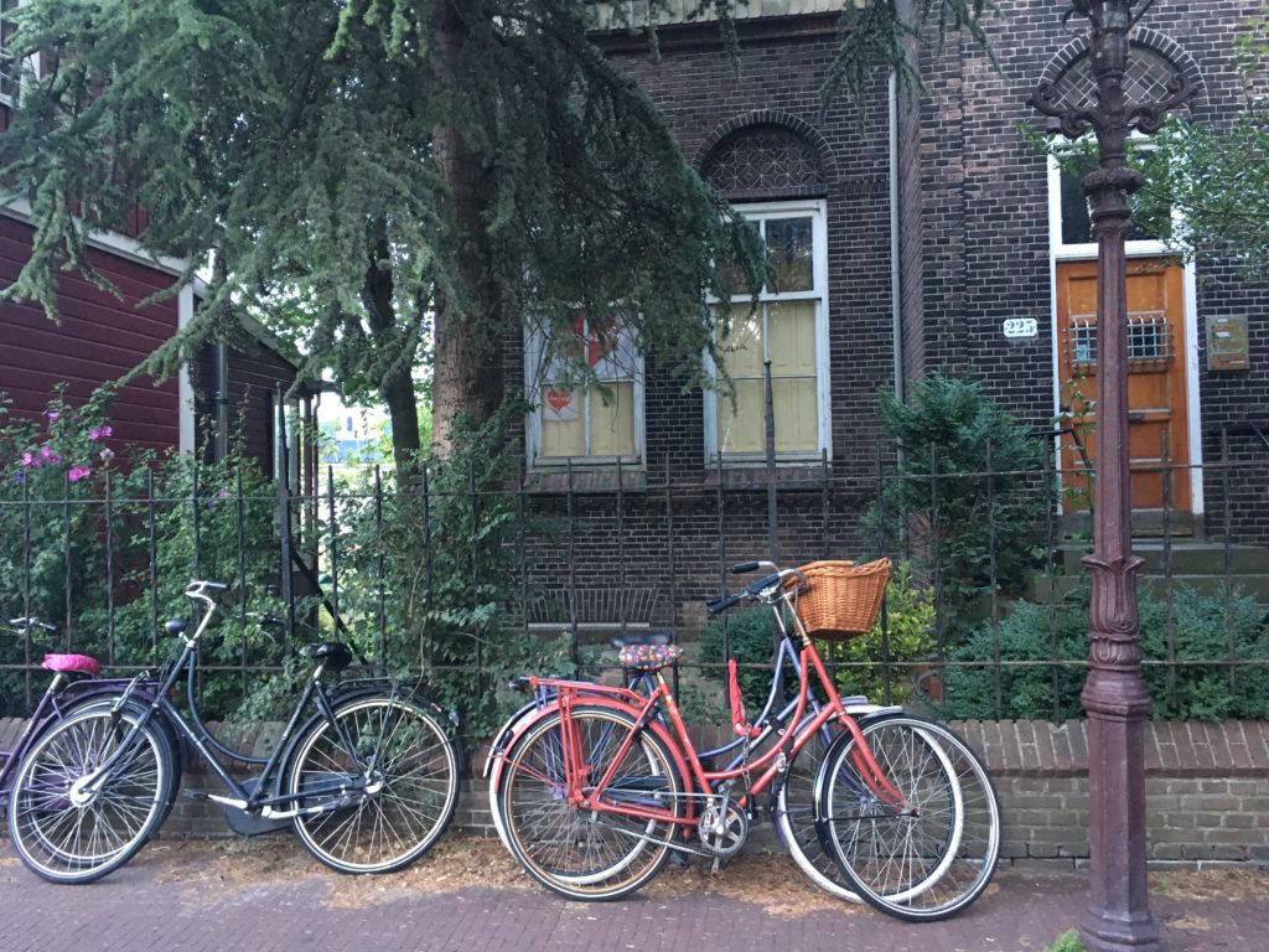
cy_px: 476
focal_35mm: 29
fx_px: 1063
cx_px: 634
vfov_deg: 48.2
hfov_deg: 61.7
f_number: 2.2
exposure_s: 1/17
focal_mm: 4.15
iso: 200
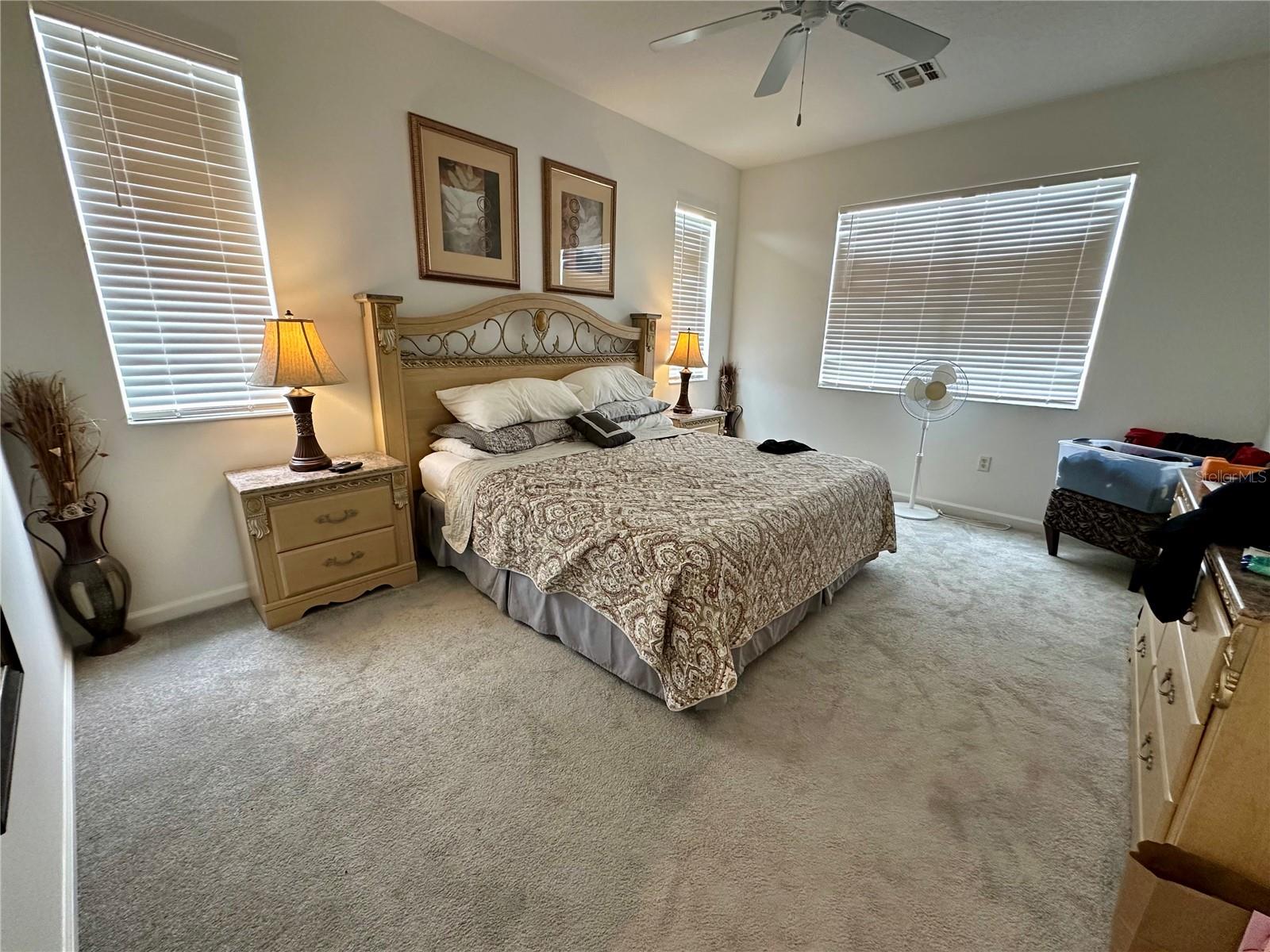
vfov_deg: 85.7
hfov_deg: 102.1
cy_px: 476
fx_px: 514
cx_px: 635
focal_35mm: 14
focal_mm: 2.22
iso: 250
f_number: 2.2
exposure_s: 1/120
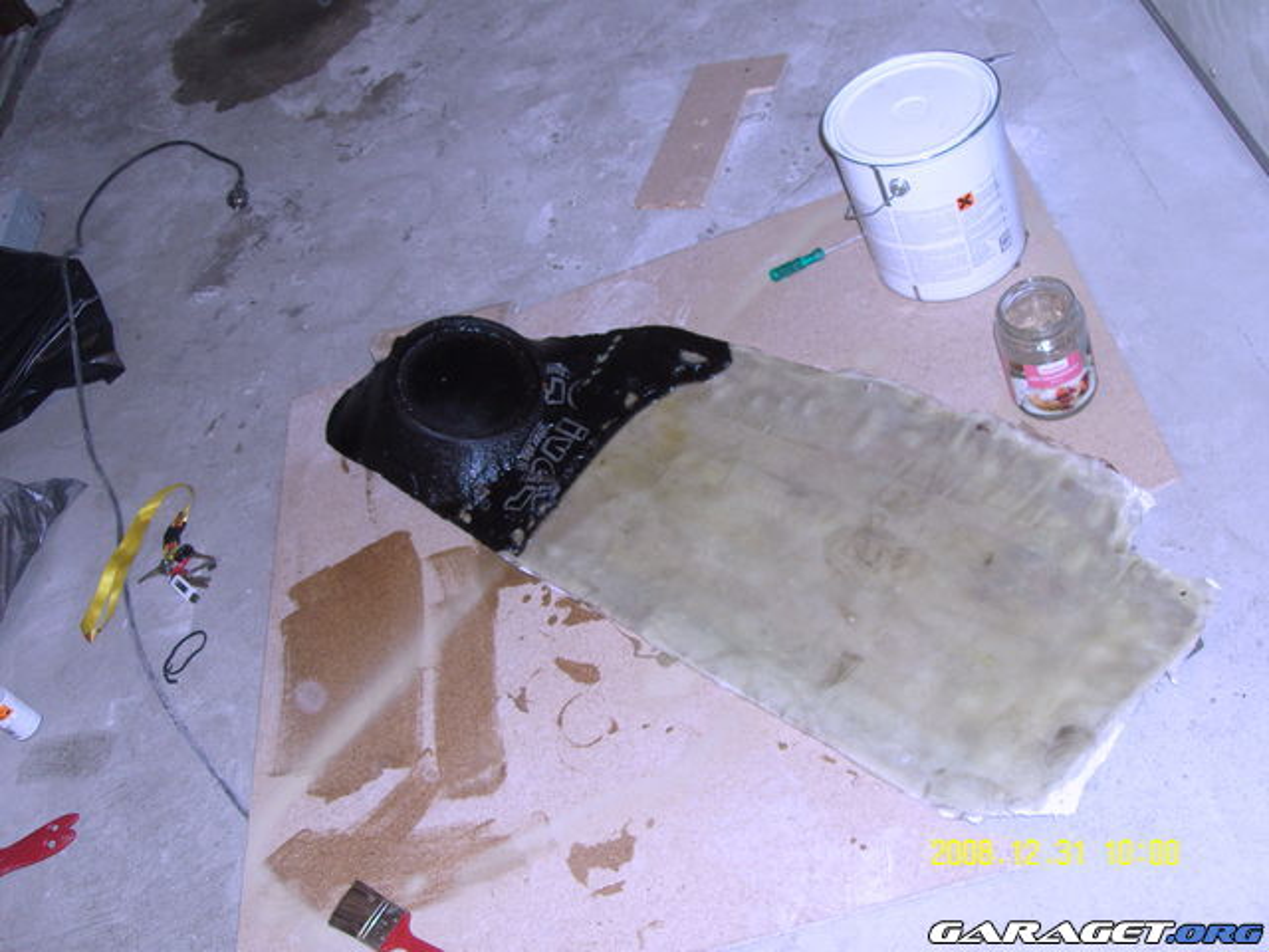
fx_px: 1356
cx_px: 634
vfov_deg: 38.7
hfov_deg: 50.1
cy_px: 476
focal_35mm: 37
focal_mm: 6.2
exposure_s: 1/40
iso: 80
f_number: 2.8
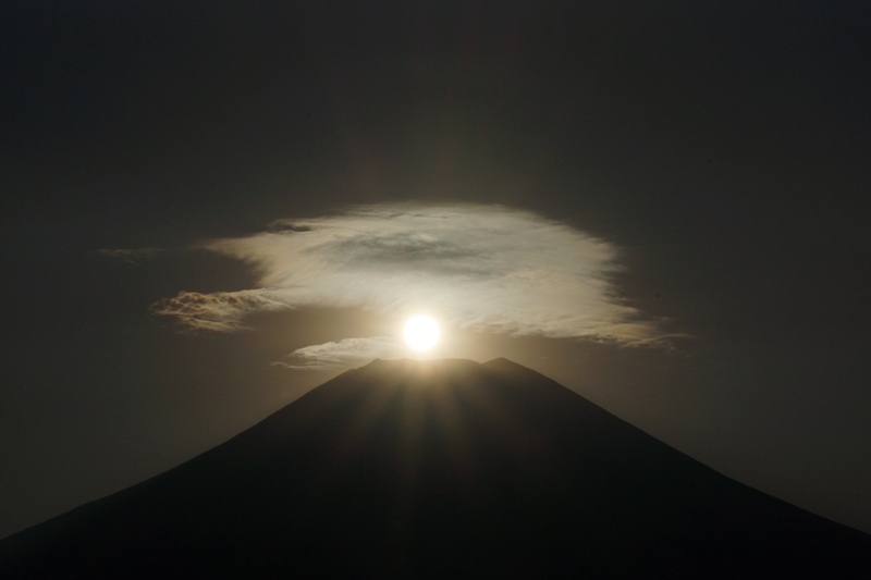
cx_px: 436
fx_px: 2903
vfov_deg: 11.4
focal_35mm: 120
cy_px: 290
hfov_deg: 17.1
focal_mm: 80
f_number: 36
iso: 200
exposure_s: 1/4000
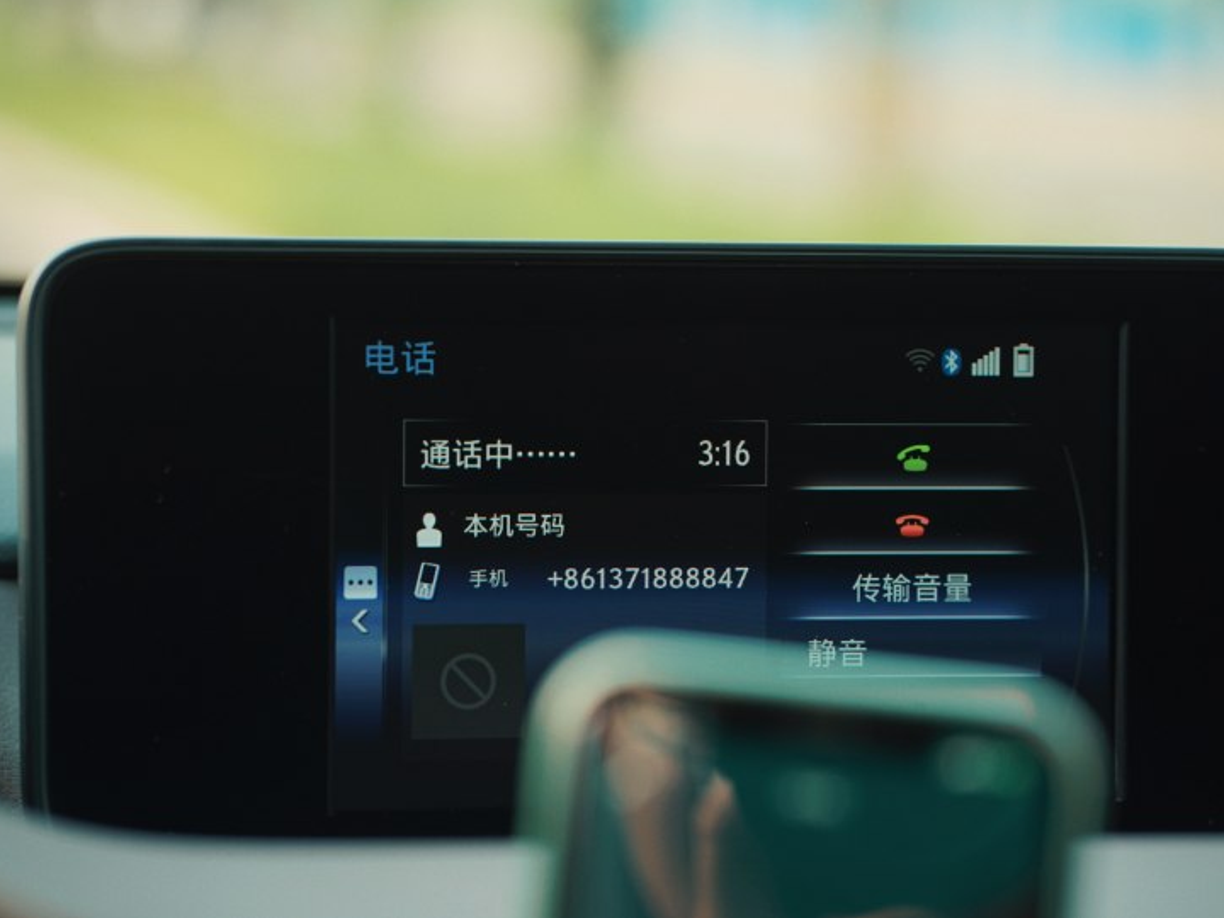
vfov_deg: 15.9
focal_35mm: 93
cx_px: 627
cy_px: 456
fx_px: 3288
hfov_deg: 21.1
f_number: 4
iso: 100
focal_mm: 85
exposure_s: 1/100
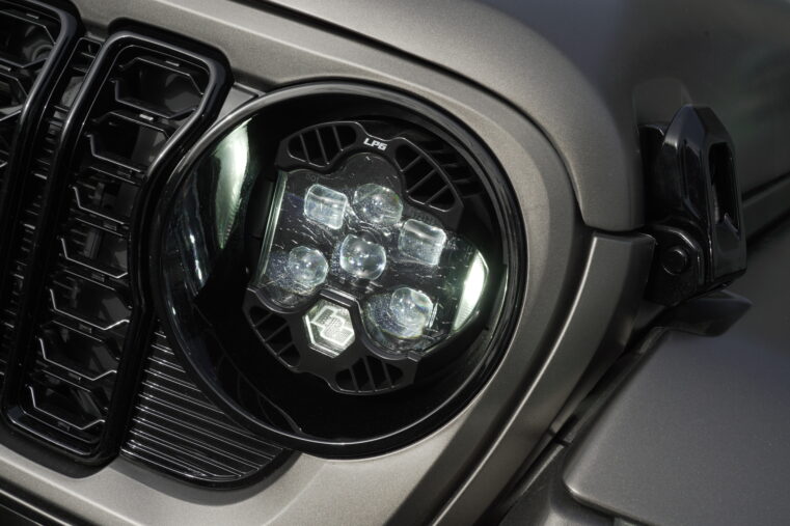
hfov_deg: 49.6
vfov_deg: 34.2
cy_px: 263
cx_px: 395
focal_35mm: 39
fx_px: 856
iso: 200
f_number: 13
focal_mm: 39
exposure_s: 1/125
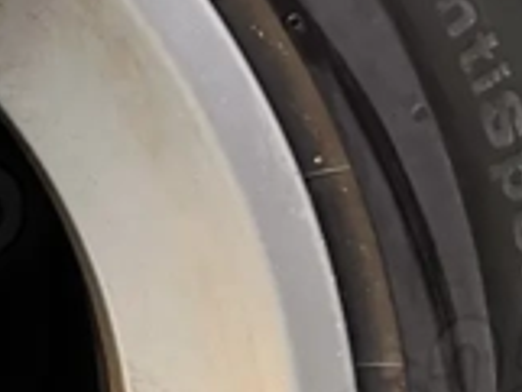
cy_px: 476
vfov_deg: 9.1
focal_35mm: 161
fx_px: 2430
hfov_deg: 10.6
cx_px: -704
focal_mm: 5.7
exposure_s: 1/121
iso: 64
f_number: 1.5
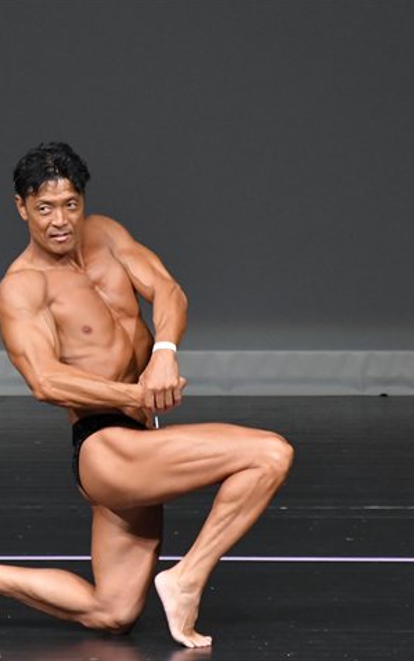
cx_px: 73
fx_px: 13405
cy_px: 355
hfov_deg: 1.8
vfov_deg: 2.8
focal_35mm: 743
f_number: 5.6
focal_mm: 300
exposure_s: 1/400
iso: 4000
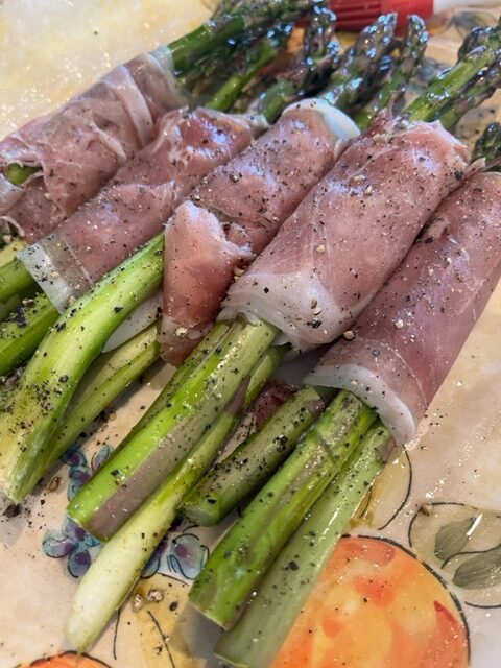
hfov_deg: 53.1
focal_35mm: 26
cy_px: 334
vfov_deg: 67.3
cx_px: 250
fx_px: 502
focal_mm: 5.1
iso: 160
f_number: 1.6
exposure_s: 1/50
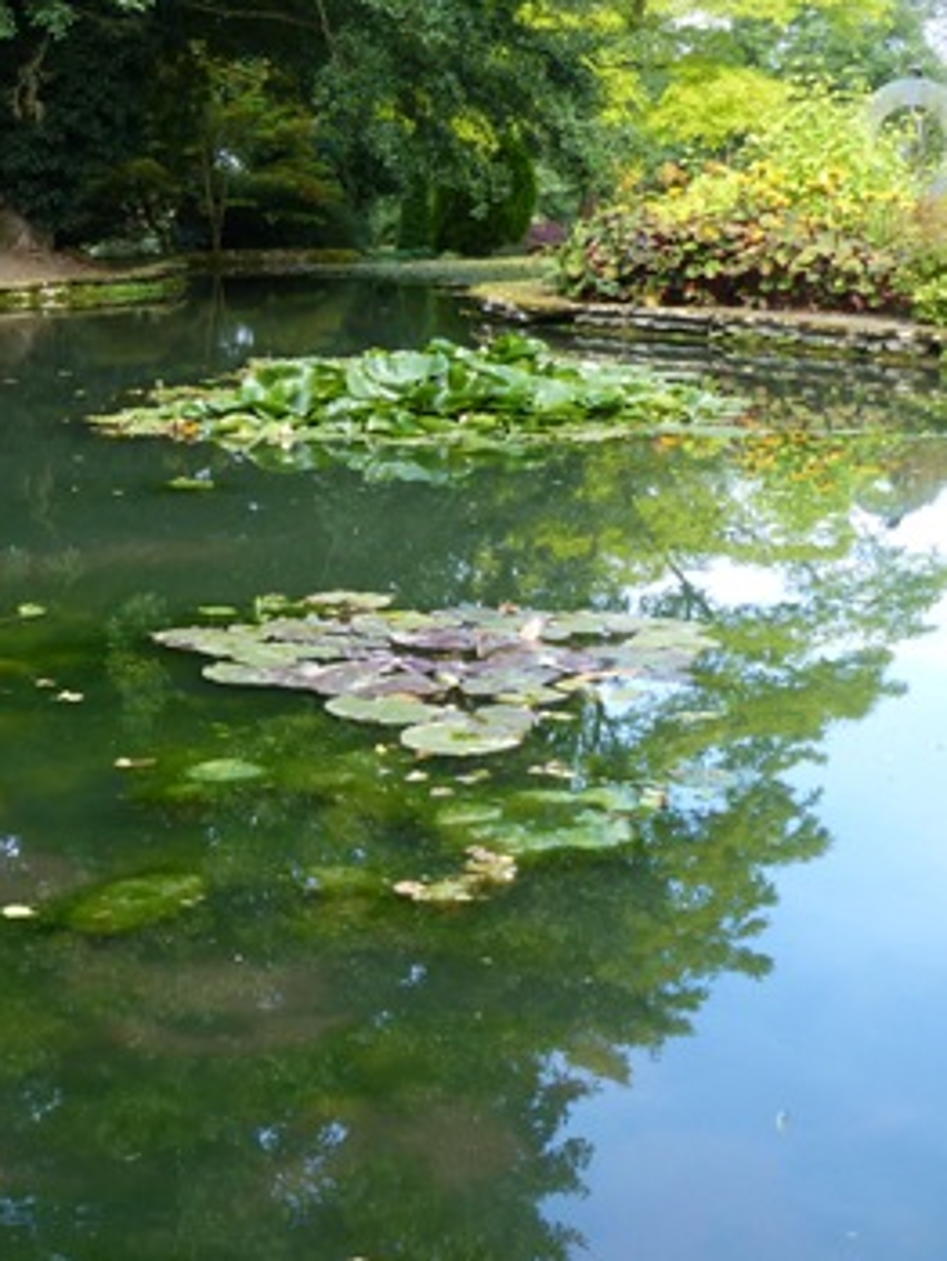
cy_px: 596
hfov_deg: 26.0
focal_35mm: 55
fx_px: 2005
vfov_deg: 34.9
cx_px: 170
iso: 100
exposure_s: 1/160
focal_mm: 5.4
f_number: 3.5
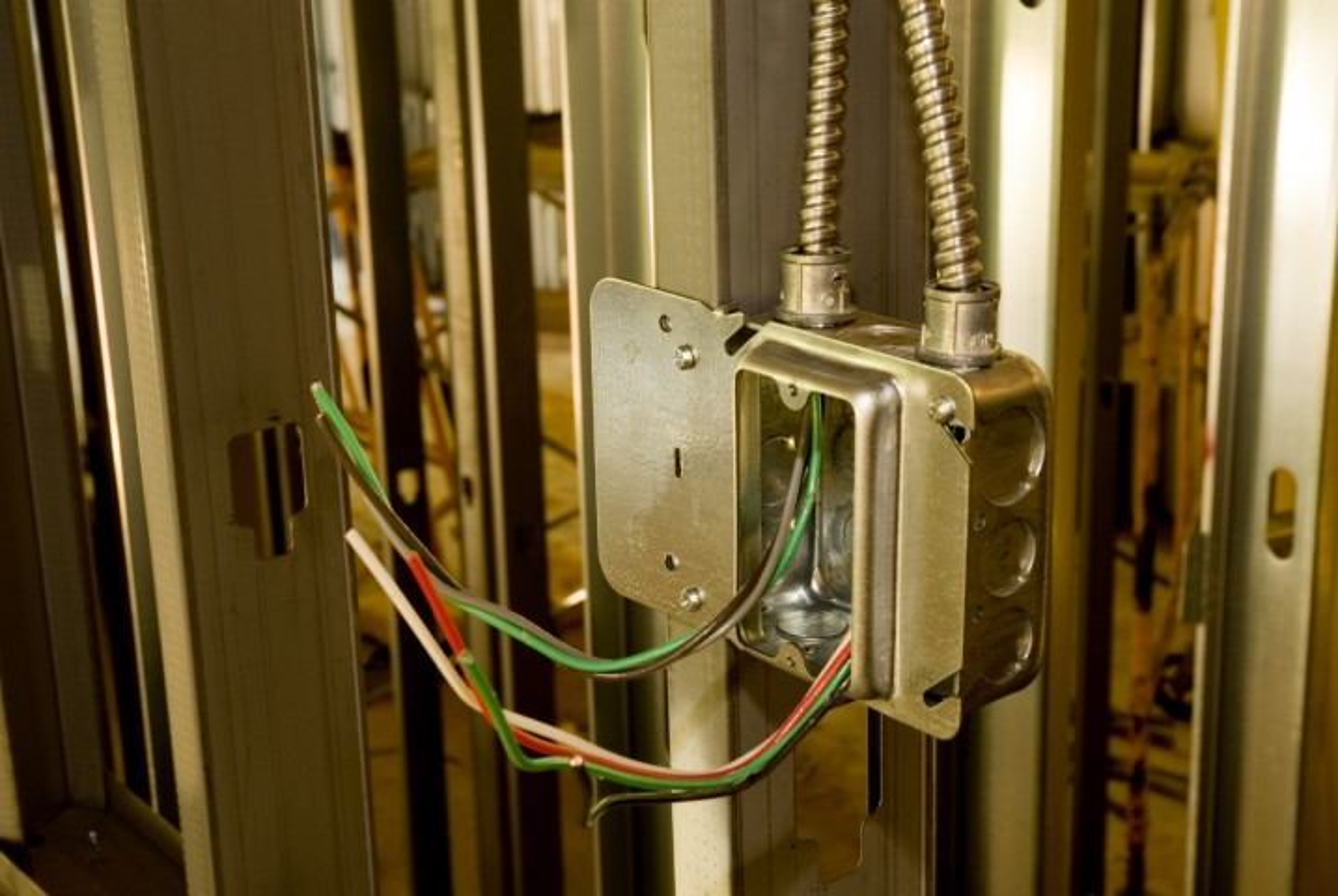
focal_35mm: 69
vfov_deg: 19.8
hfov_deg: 29.2
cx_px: 669
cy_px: 448
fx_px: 2568
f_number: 11
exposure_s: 4
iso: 100
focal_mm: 46
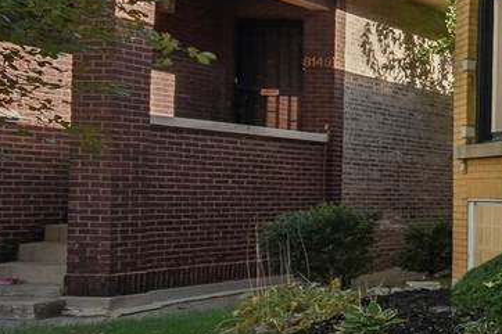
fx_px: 739
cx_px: 878
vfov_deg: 24.3
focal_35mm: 53
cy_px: -1
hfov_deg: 23.0
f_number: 8
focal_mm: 10
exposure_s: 1/160
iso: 400
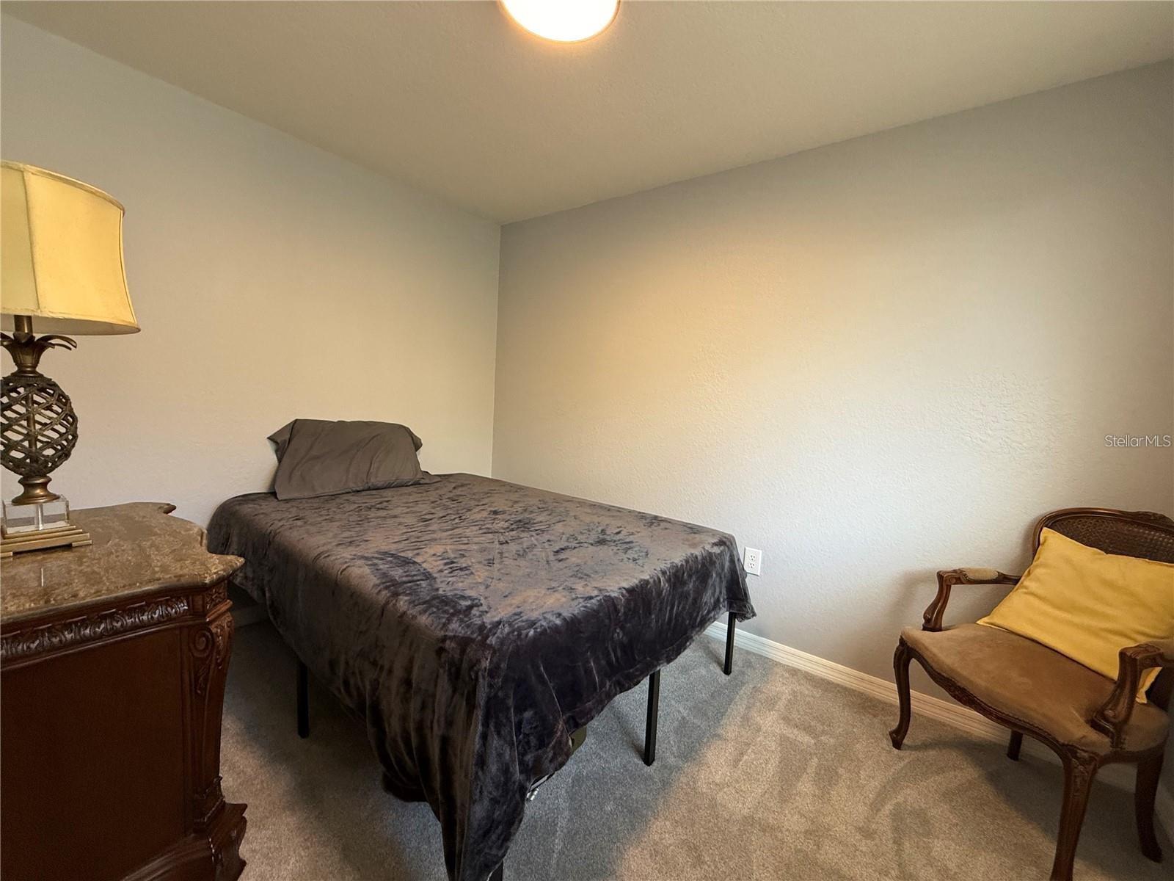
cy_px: 440
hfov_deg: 102.1
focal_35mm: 14
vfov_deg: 85.7
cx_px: 587
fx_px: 475
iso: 250
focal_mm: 2.22
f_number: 2.2
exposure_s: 1/120
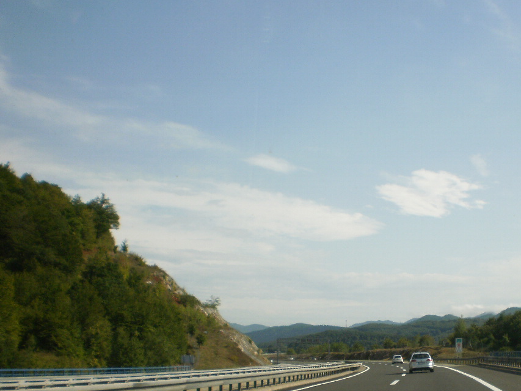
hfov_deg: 33.2
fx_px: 858
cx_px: 386
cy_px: 248
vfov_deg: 25.6
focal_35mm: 57
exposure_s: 1/1000
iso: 100
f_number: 4.6
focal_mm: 6.3
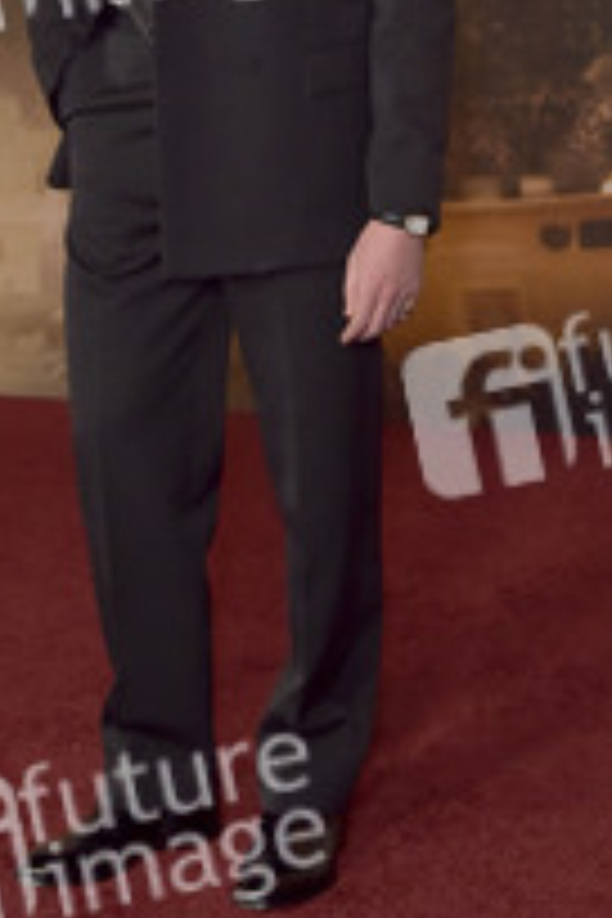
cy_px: 166
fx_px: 2907
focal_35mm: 114
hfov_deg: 12.0
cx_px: 227
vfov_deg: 17.8
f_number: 5.6
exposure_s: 1/250
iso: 1000
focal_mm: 58
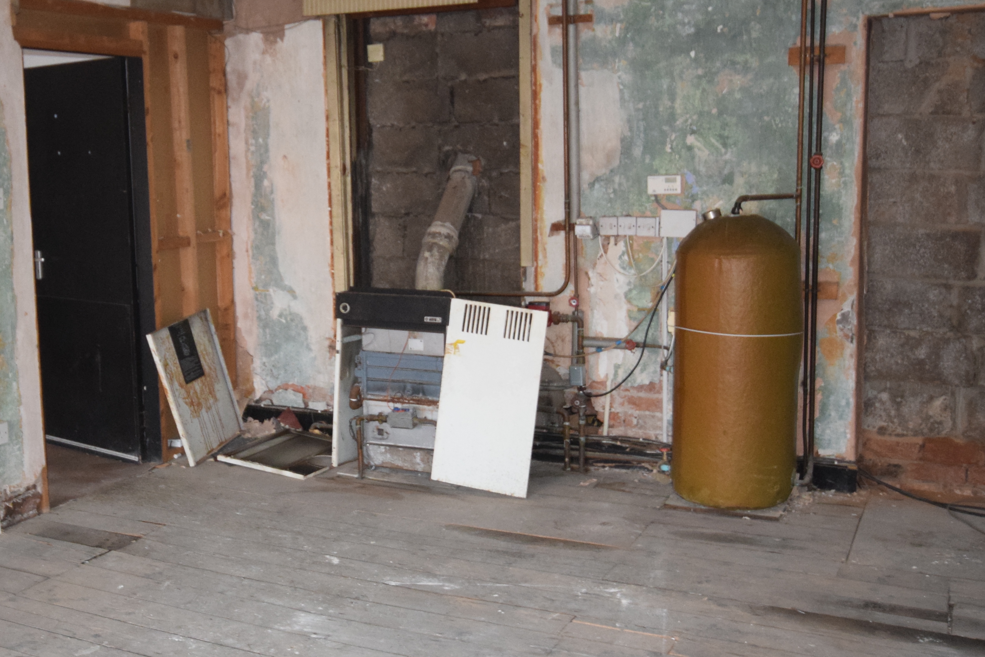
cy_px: 319
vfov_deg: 31.2
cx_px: 342
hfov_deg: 44.9
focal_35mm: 43
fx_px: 1177
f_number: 5
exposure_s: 1/60
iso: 1800
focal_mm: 16
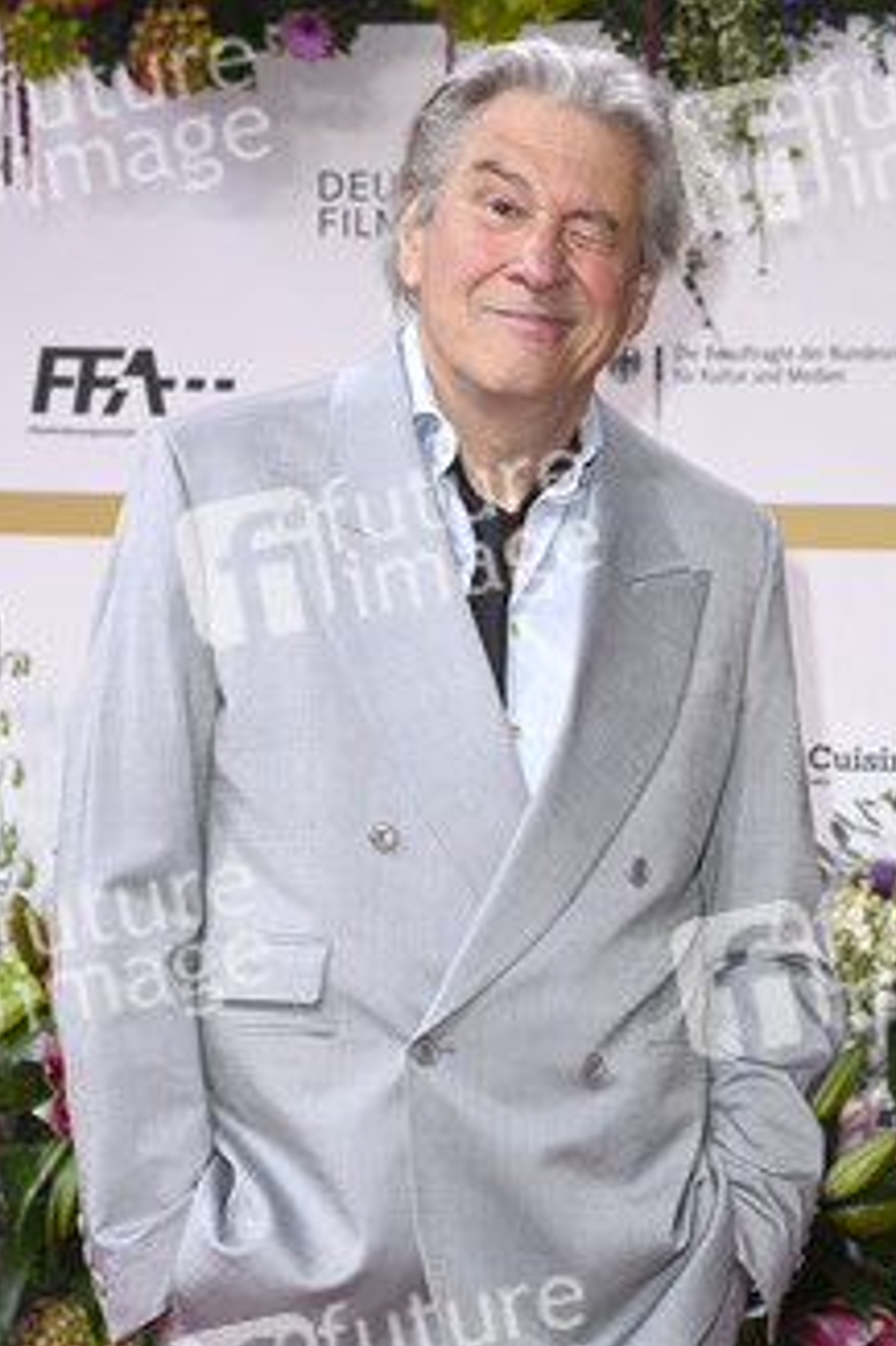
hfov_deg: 12.1
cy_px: 756
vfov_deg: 18.1
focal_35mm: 113
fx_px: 4223
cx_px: 508
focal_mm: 92
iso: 640
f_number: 6.3
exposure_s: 1/200
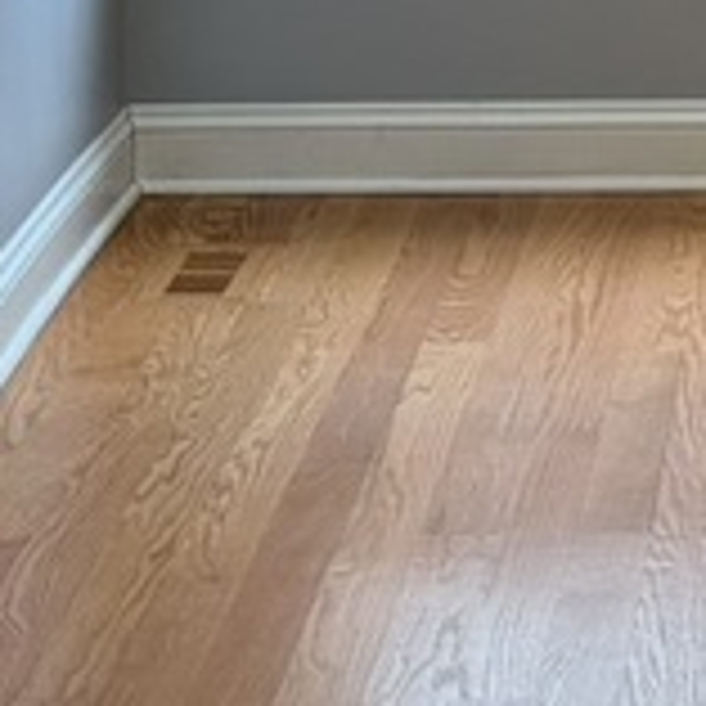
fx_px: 4476
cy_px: -643
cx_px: 1003
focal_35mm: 194
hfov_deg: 8.8
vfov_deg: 8.6
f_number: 1.78
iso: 200
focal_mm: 6.76
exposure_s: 1/137
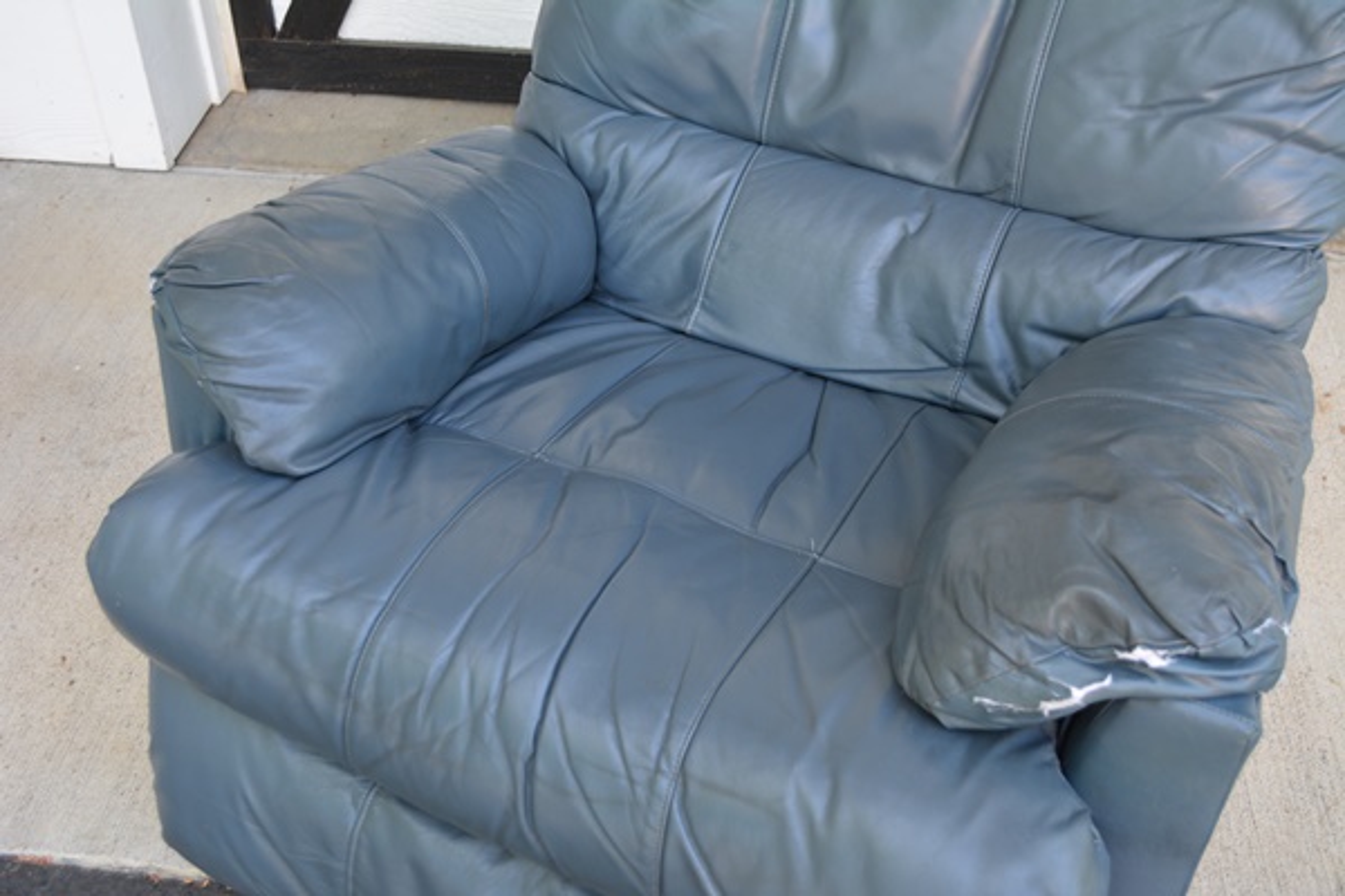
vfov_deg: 36.9
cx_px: 672
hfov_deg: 53.1
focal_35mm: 36
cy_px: 448
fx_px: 1345
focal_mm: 24
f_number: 5
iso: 400
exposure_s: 1/100
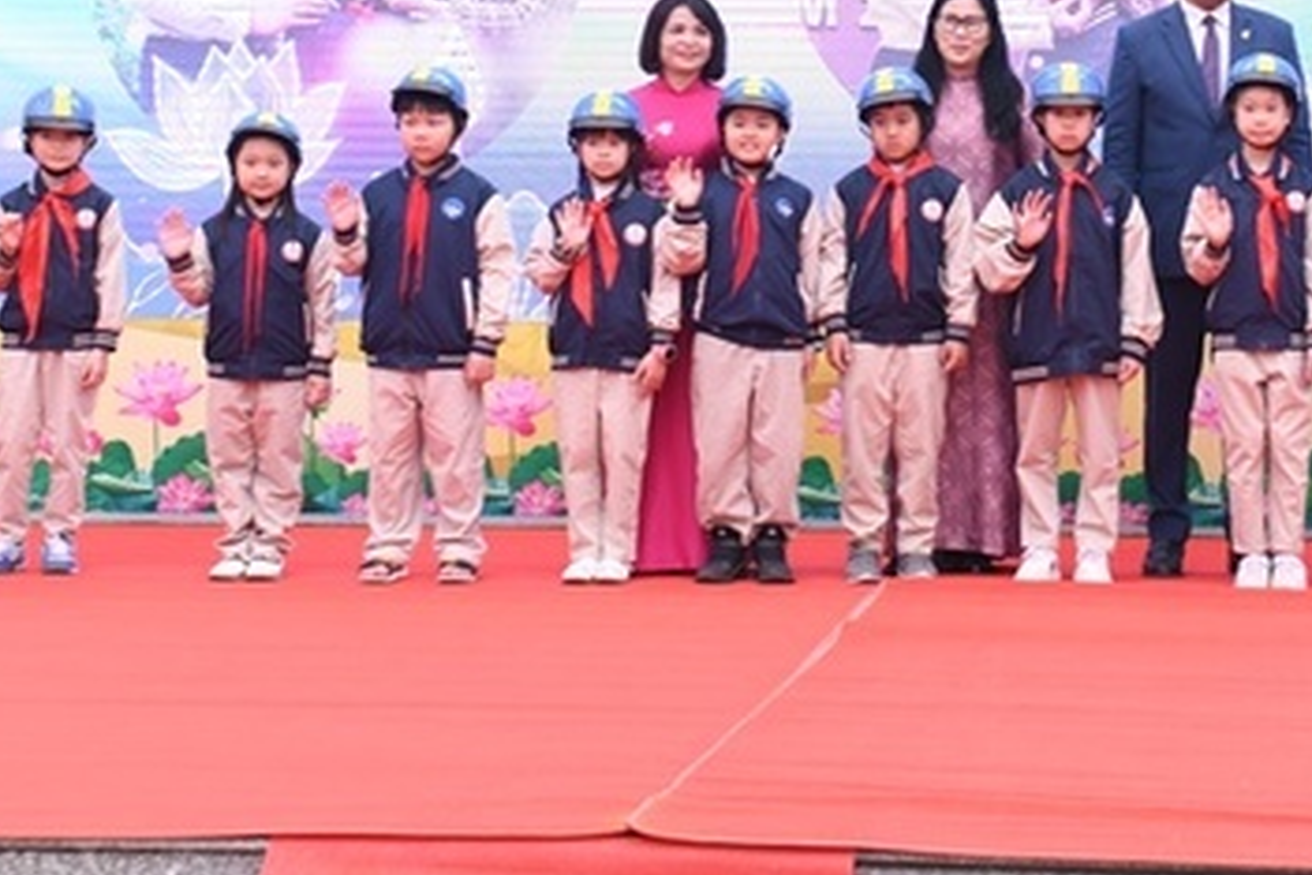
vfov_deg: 12.8
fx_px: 3826
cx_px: 938
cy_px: -39
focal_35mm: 105
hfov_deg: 19.4
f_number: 4.5
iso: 320
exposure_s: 1/125
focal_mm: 45
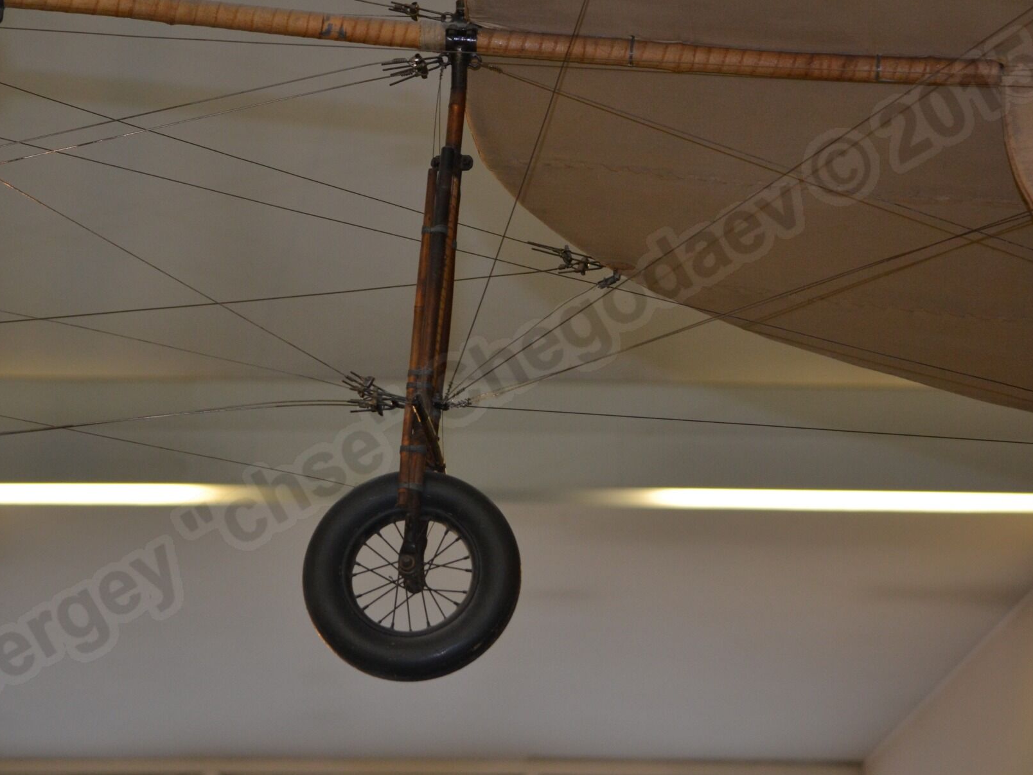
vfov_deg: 8.2
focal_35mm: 180
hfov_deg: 11.0
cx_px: 498
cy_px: 367
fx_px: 5372
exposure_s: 1/60
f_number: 4.5
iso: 640
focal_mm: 98
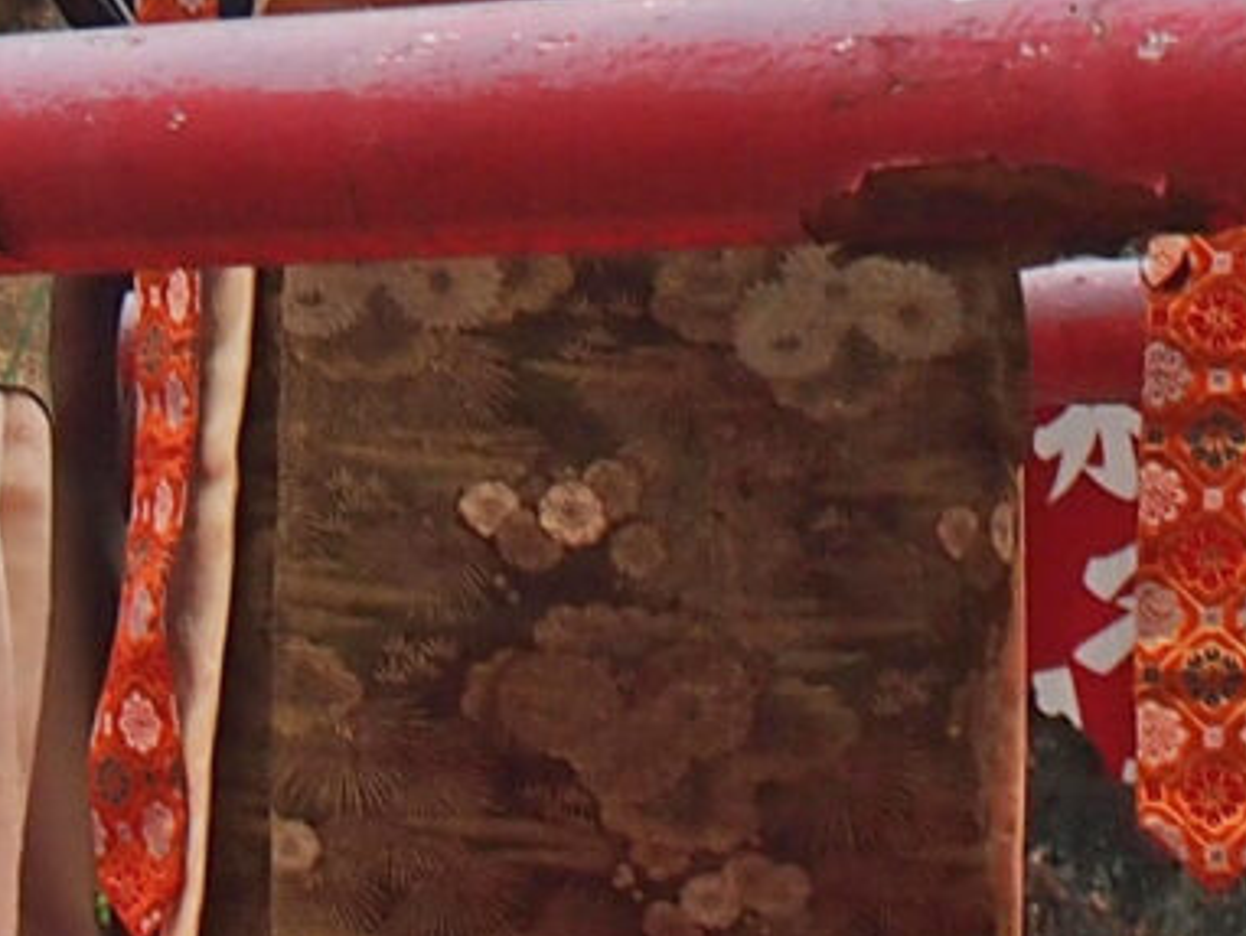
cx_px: 930
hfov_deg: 6.4
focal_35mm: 308
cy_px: -949
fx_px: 11093
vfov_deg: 4.8
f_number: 7.1
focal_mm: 23
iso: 200
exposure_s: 1/200
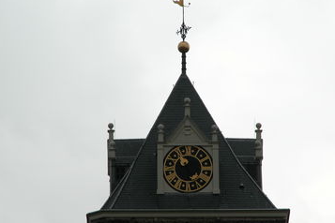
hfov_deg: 6.4
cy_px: 120
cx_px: 183
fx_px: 2996
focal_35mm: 322
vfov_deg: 4.3
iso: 100
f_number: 5.9
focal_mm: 71.2
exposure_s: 1/217
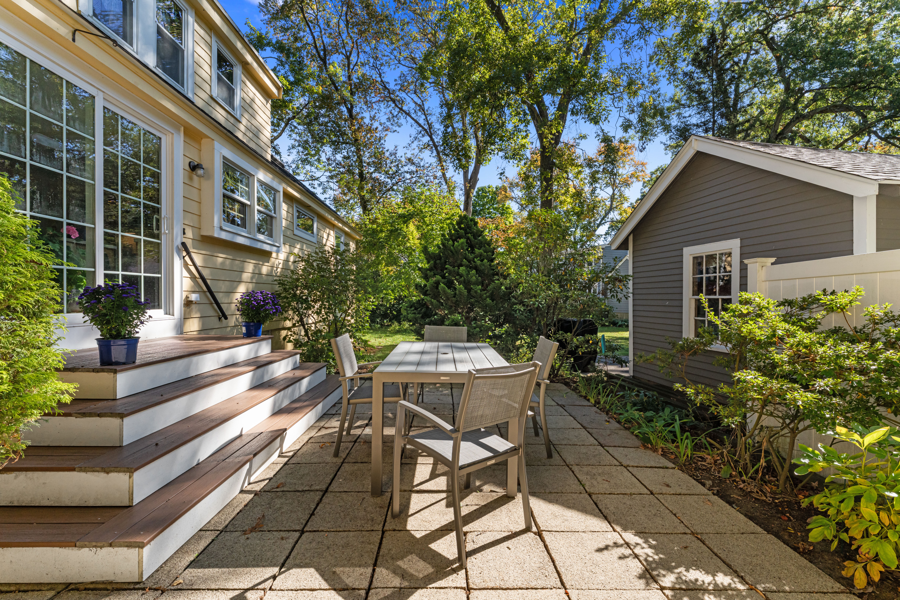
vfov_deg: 75.1
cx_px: 450
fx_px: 390
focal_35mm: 16
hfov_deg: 98.2
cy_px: 300
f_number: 11
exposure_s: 1/100
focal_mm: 15.6
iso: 1000
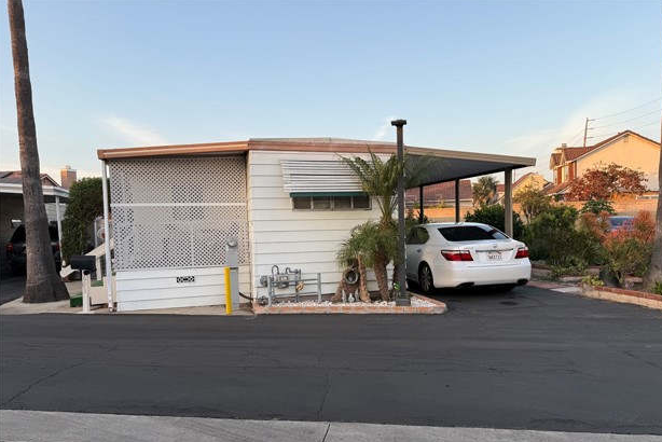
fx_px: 478
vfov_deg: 49.4
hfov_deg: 69.4
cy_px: 255
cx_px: 341
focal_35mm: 26
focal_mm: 6.76
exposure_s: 1/649
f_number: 1.78
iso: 80
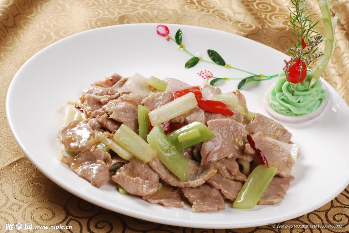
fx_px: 728
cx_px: 174
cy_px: 116
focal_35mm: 75
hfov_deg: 27.0
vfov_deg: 18.2
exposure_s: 1/125
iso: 100
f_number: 14
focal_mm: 50
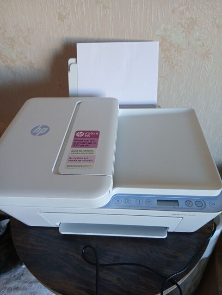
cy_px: 148
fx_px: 222
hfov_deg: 53.1
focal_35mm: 26
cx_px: 111
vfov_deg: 67.3
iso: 125
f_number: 1.8
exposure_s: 1/50
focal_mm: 3.98
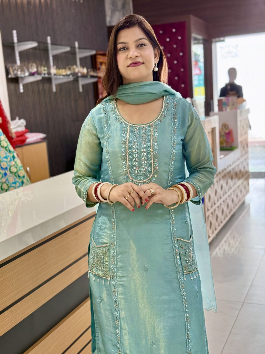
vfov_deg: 39.7
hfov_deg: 30.3
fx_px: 490
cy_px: 177
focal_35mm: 48
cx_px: 132
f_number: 1.78
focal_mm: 6.76
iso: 100
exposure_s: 1/100
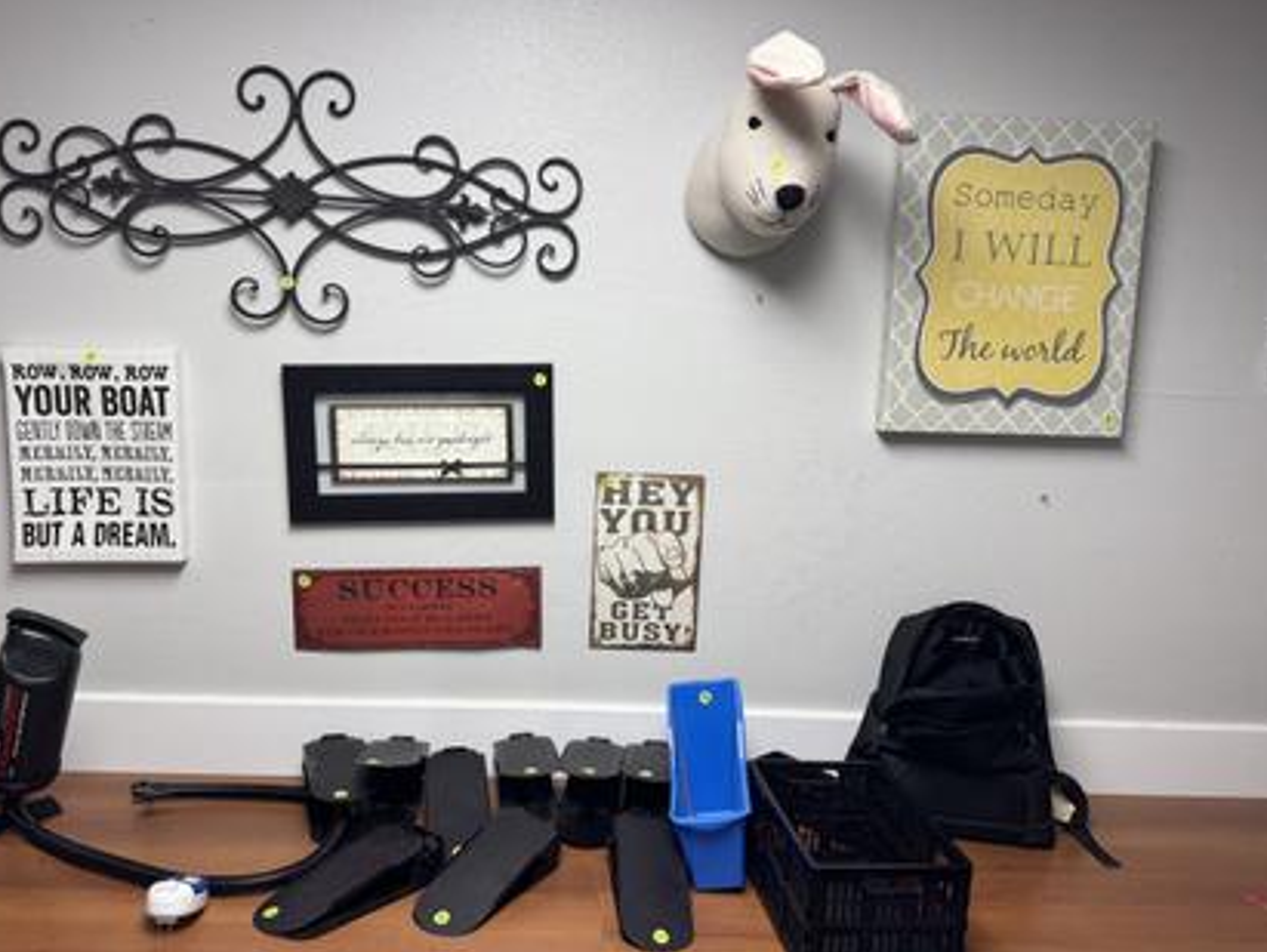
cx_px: 598
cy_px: 474
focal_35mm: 28
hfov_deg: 63.4
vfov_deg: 49.8
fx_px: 1026
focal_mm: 6.76
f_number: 1.78
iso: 125
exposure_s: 1/120
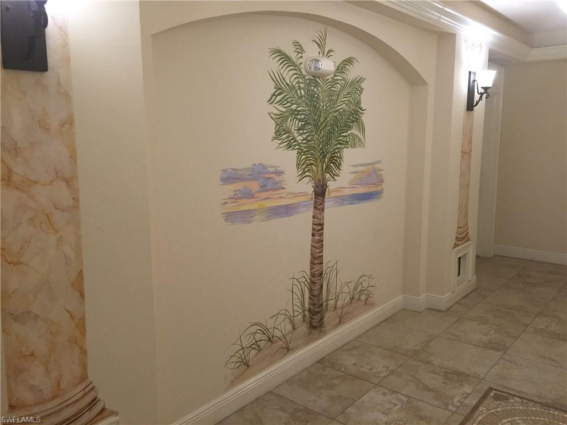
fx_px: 475
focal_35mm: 29
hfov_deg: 61.7
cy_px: 212
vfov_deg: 48.2
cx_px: 284
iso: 125
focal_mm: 4.15
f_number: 2.2
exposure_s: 1/30
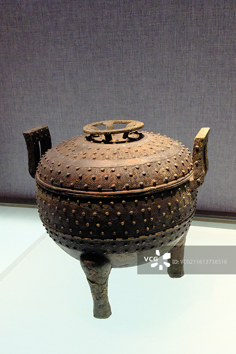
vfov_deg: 63.7
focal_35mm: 29
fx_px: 285
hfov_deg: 44.9
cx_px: 118
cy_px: 177
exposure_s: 1/58
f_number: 14
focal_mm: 19.6
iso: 12800
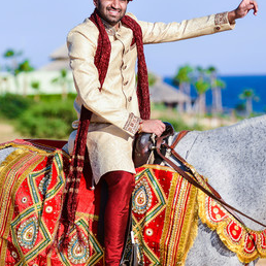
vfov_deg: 8.7
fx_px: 1756
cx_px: 175
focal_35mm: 202
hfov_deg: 8.7
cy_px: 111
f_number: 3.2
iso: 200
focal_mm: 102
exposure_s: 1/4000
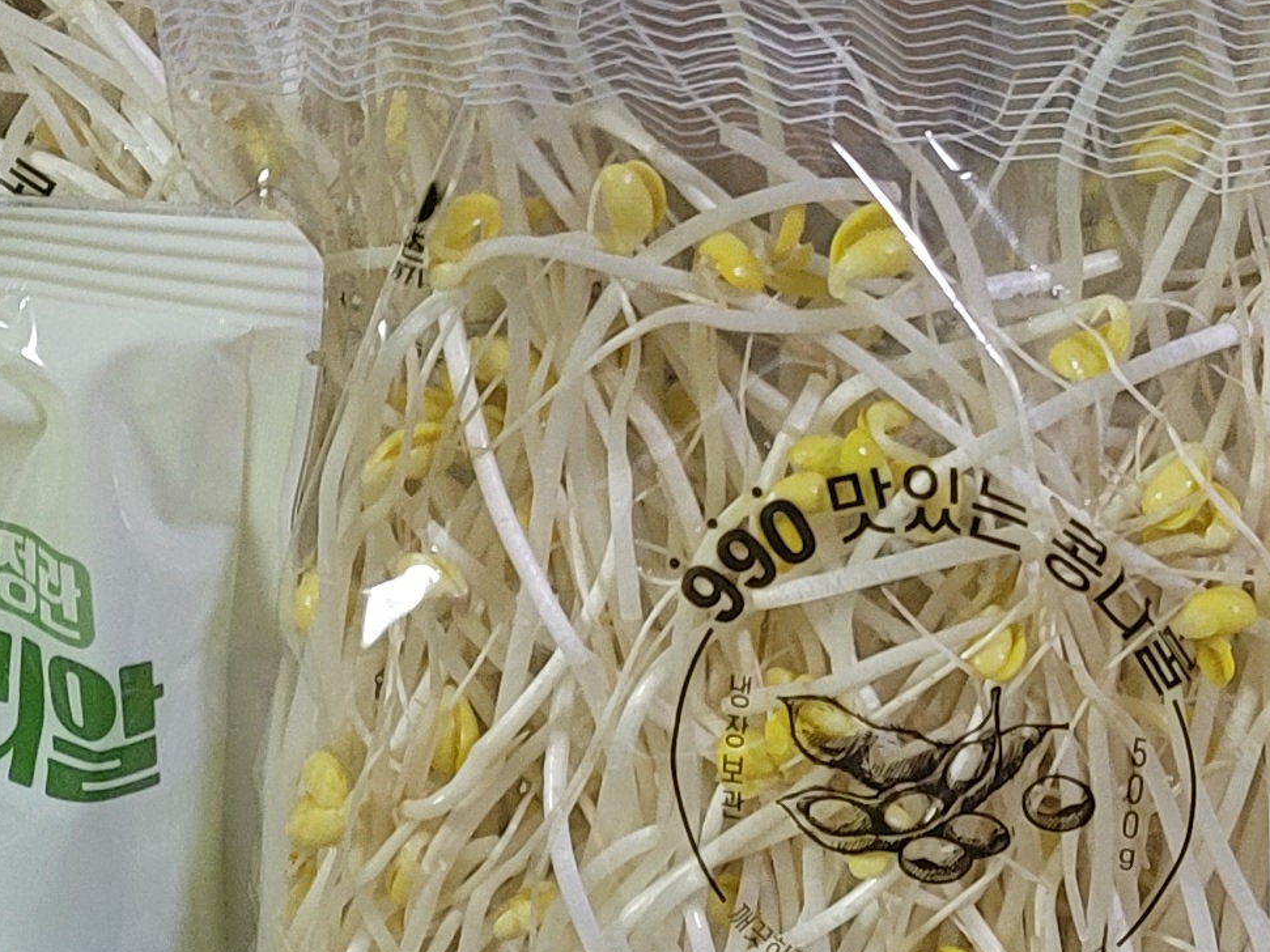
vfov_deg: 14.1
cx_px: 1314
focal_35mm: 103
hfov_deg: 18.5
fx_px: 3778
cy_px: 1045
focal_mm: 7
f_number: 1.8
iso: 640
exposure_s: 1/40
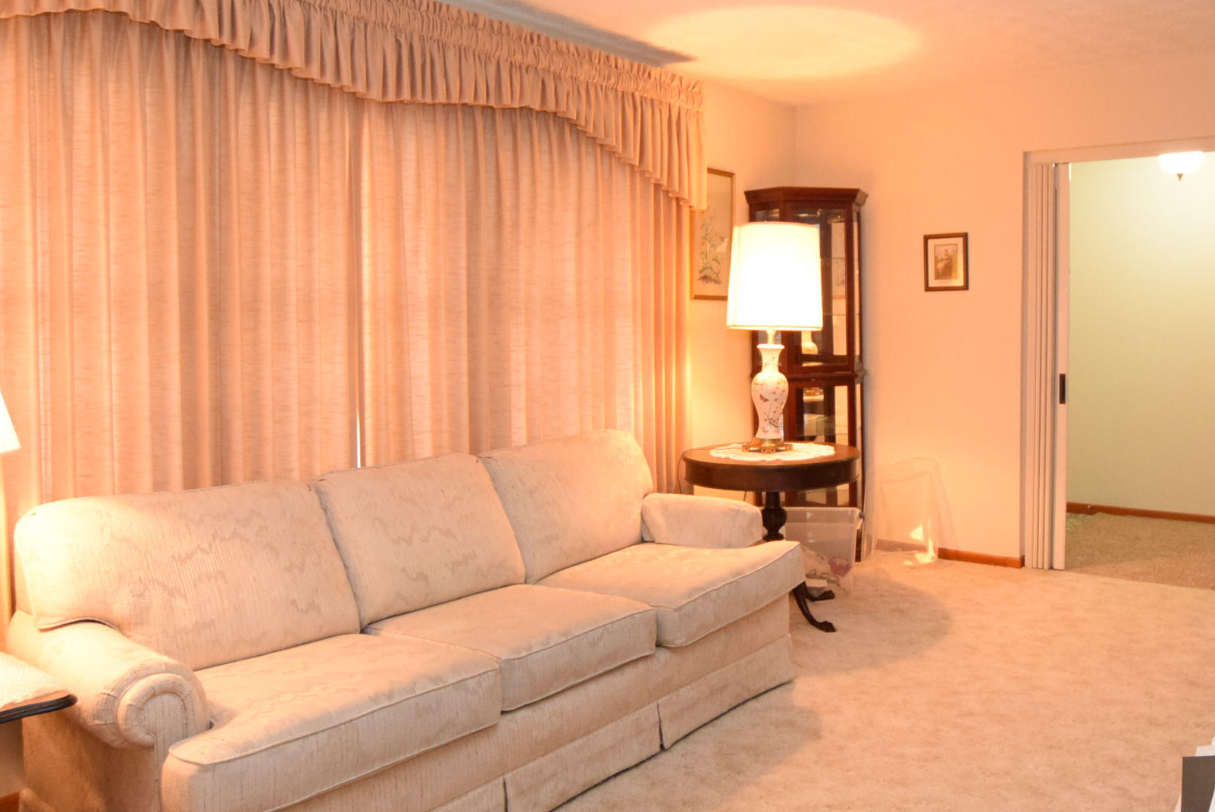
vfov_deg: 46.3
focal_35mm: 28
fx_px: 946
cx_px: 798
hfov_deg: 64.0
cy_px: 343
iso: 2500
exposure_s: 1/60
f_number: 3.5
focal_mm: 10
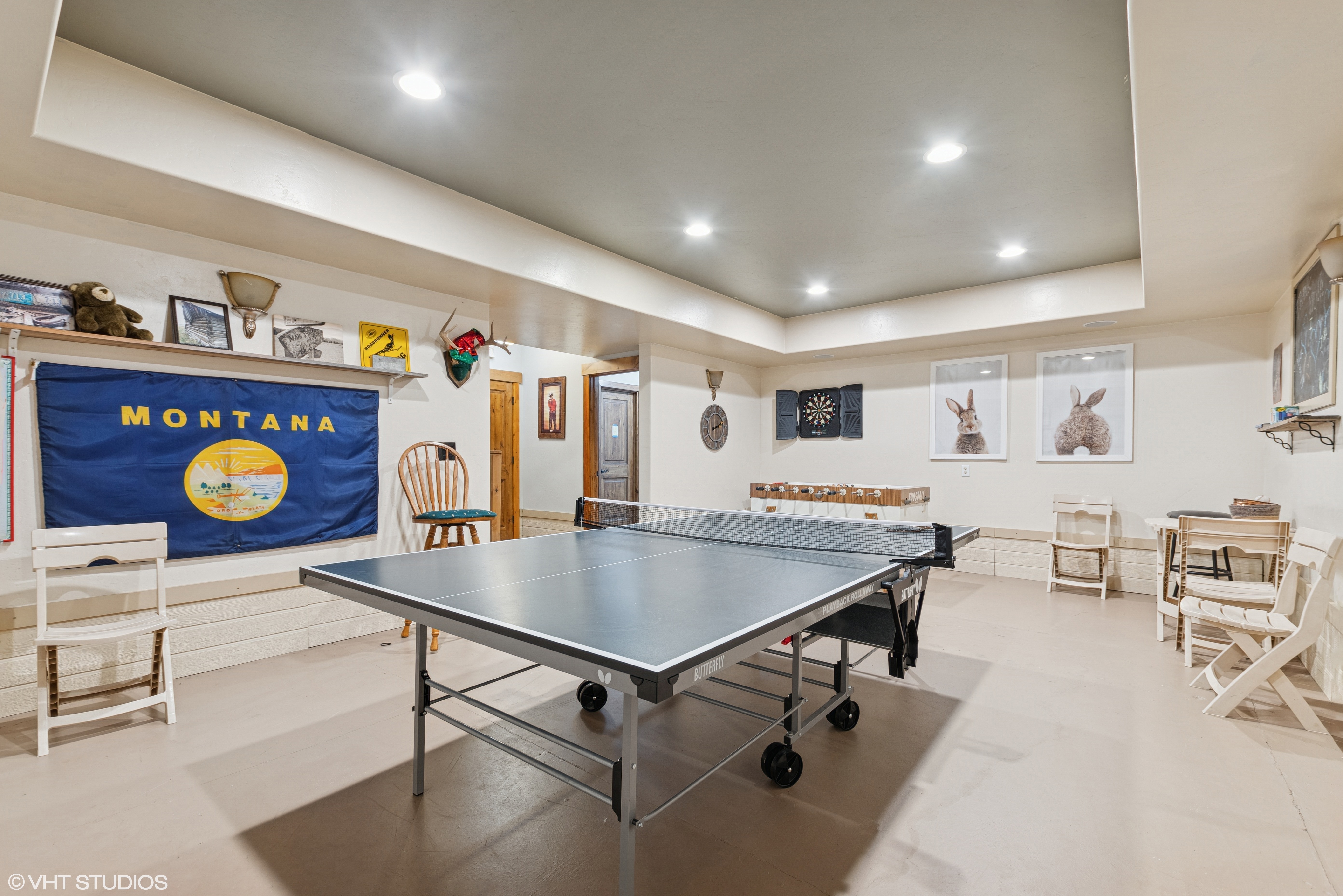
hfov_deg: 100.4
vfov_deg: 77.3
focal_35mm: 15
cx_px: 672
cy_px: 448
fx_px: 560
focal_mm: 10
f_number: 6.3
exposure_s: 1/1.25
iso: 100
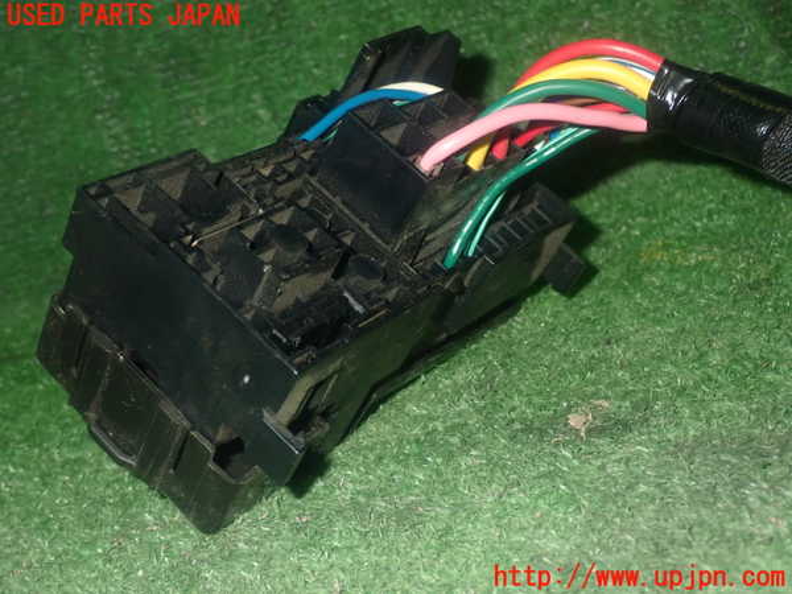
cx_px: 396
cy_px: 297
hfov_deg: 35.5
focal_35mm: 54
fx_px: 1235
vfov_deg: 27.0
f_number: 10
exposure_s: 1/50
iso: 800
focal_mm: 9.65
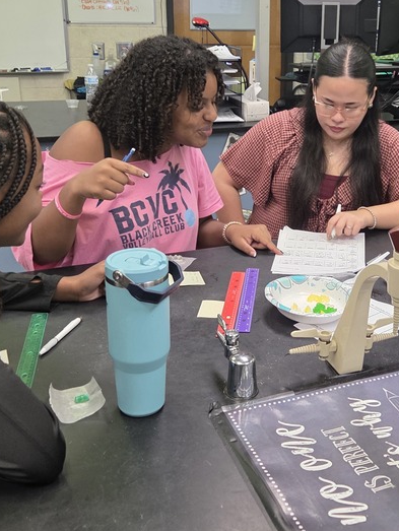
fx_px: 691
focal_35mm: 45
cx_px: 267
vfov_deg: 41.9
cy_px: 224
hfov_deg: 32.0
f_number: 1.8
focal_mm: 5.4
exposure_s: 1/120
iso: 320
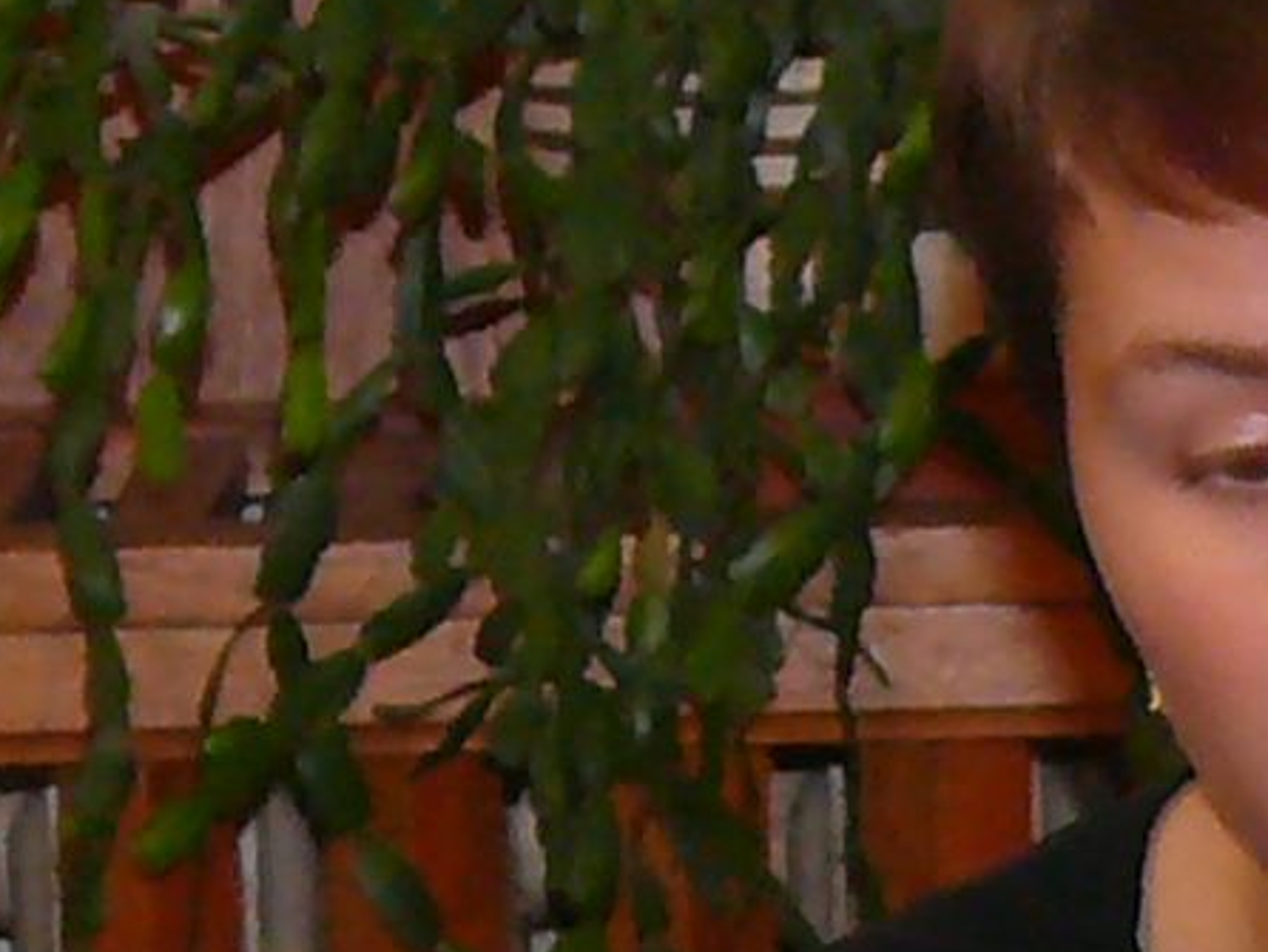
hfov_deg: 3.1
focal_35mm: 629
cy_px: 739
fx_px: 23053
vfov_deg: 2.4
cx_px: 1712
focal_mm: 16.2
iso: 200
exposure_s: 1/30
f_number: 3.2
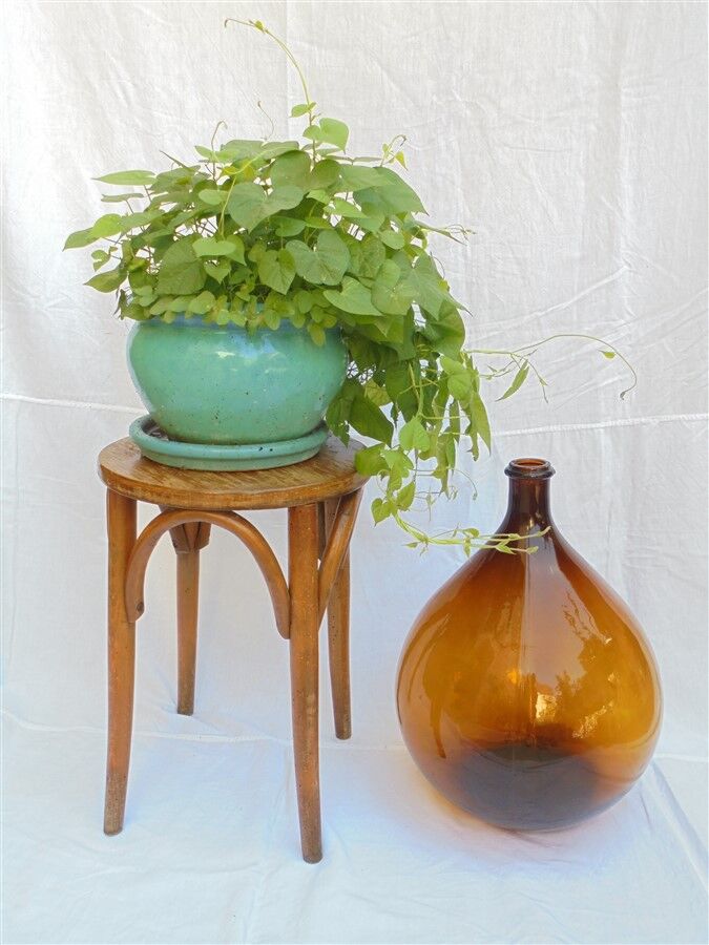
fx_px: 792
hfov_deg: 48.2
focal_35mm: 29
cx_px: 354
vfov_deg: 61.7
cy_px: 472
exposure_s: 1/50
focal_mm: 5.3
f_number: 3.7
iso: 100
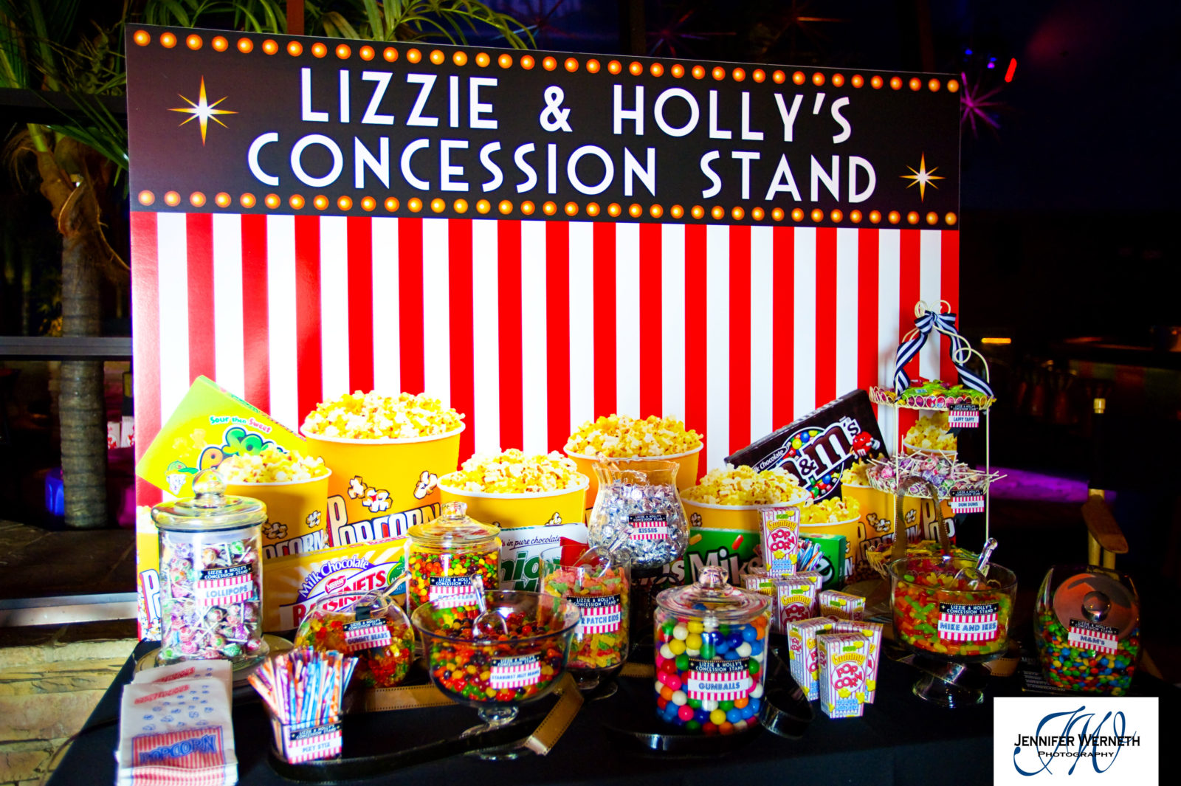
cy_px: 393
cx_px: 590
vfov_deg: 43.6
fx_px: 984
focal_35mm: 30
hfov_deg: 62.0
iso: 2000
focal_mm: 30
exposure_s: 1/160
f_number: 2.8
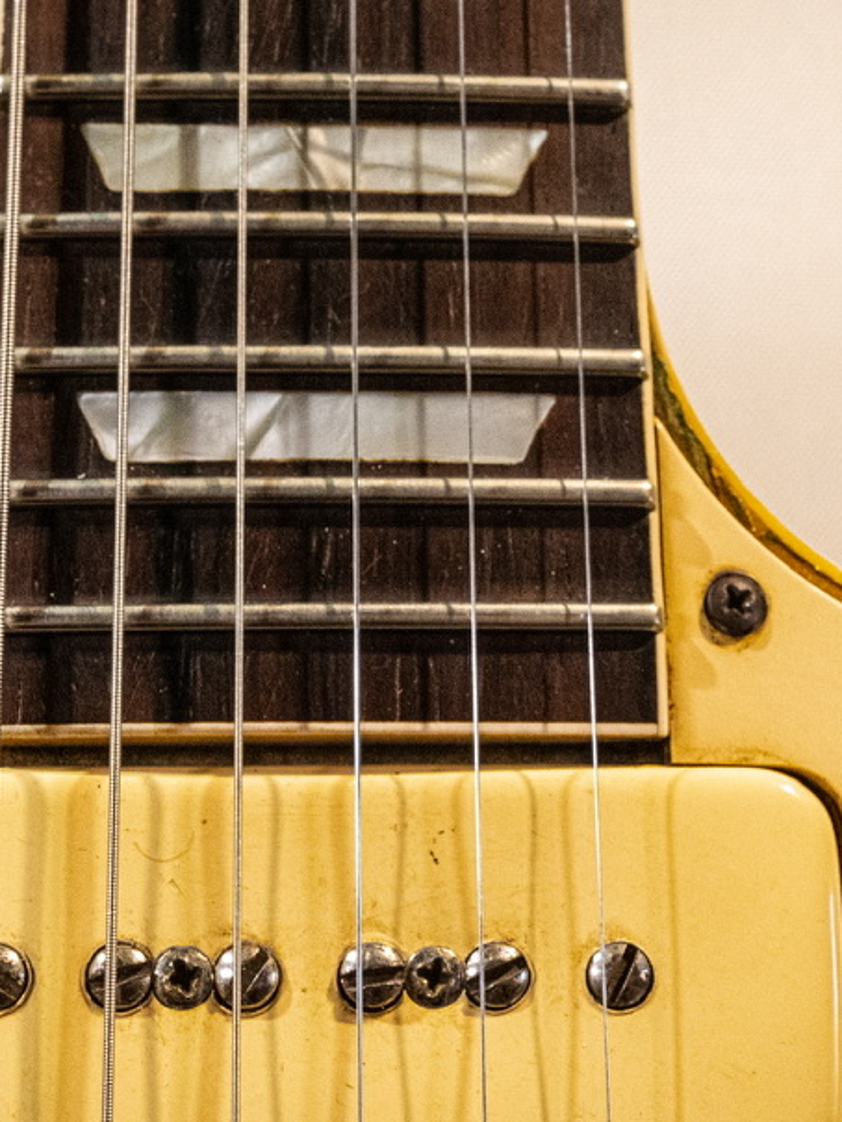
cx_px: 412
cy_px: 555
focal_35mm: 69
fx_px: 2237
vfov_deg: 28.2
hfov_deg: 21.3
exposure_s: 1/30
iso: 12800
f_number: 14
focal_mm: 40
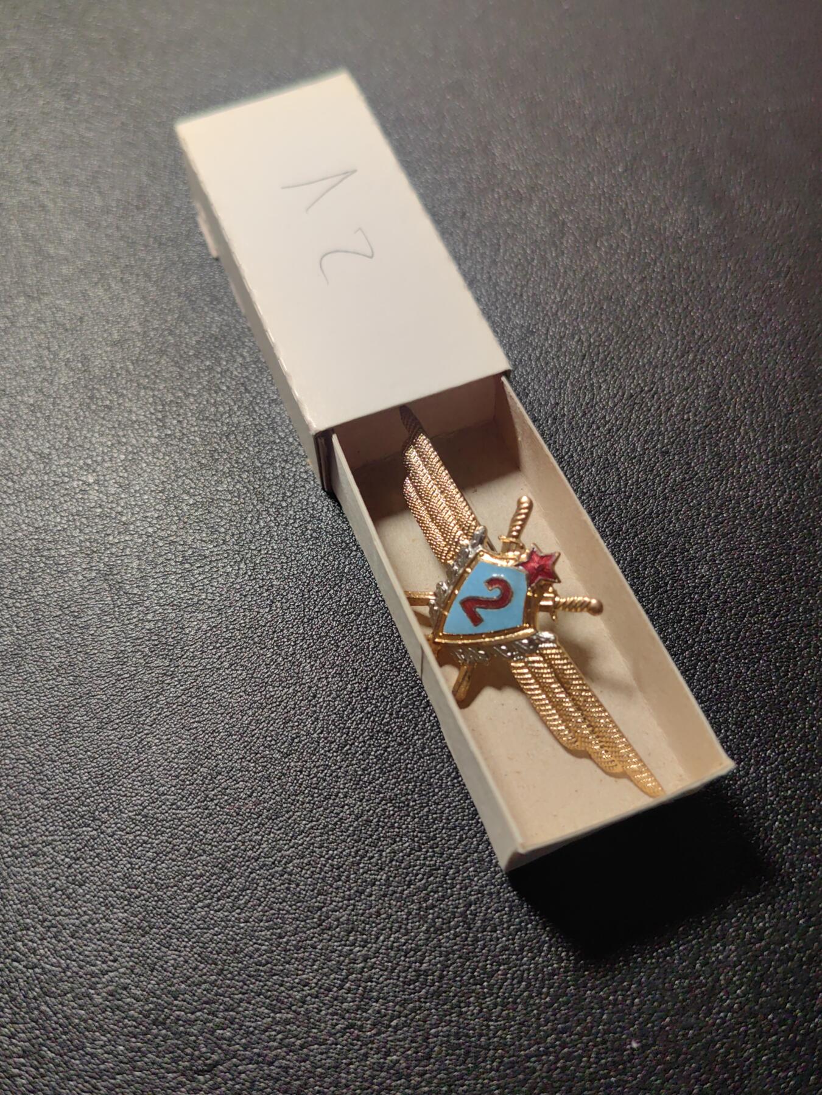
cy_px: 548
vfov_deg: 58.4
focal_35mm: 31
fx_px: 982
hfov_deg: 45.4
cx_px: 411
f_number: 1.4
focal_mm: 5.75
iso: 50
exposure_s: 1/136
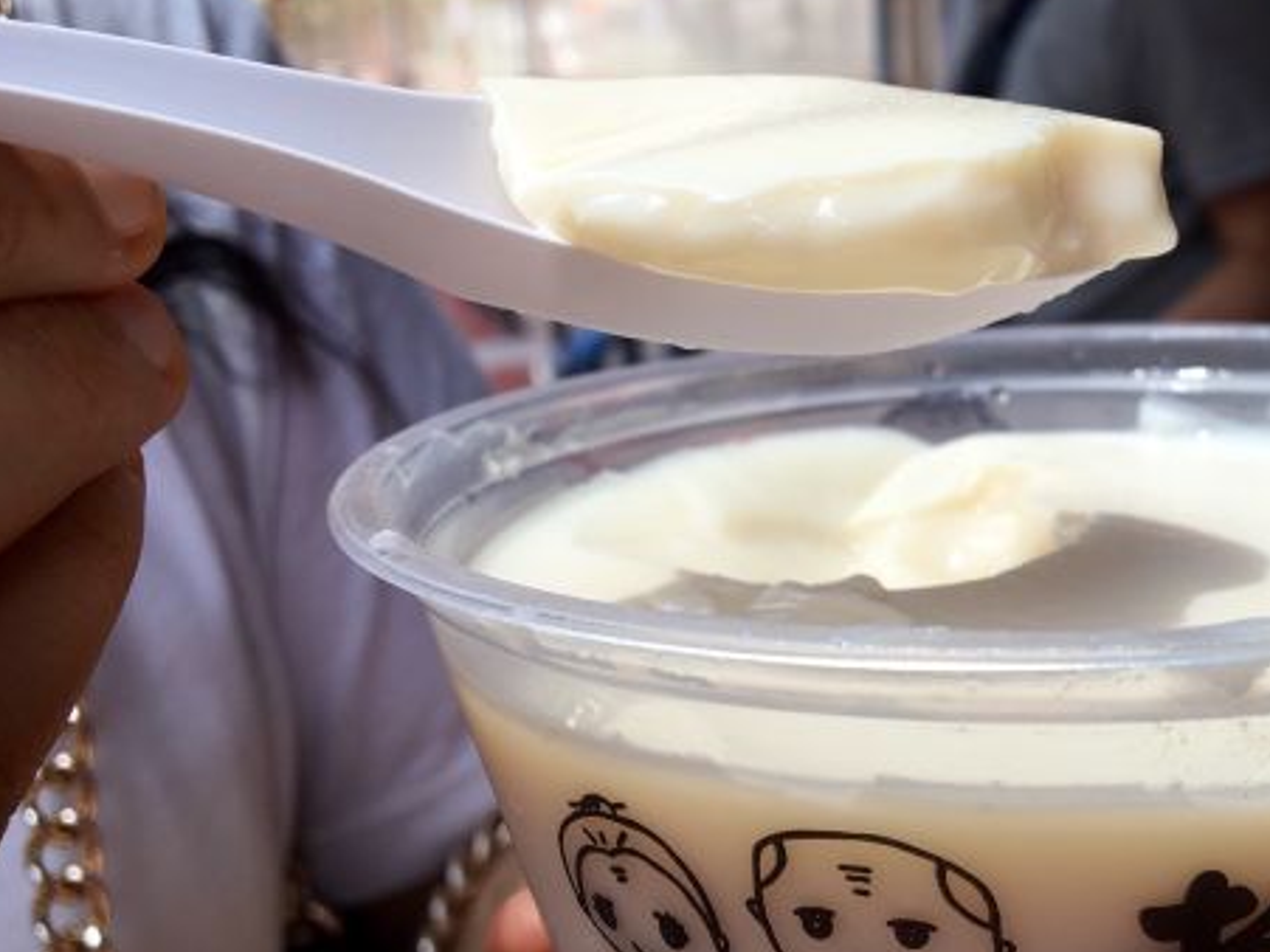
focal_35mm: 45
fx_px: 1651
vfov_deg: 32.1
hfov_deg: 41.1
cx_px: 926
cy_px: 528
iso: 25
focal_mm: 4.15
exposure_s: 1/180
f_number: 2.2
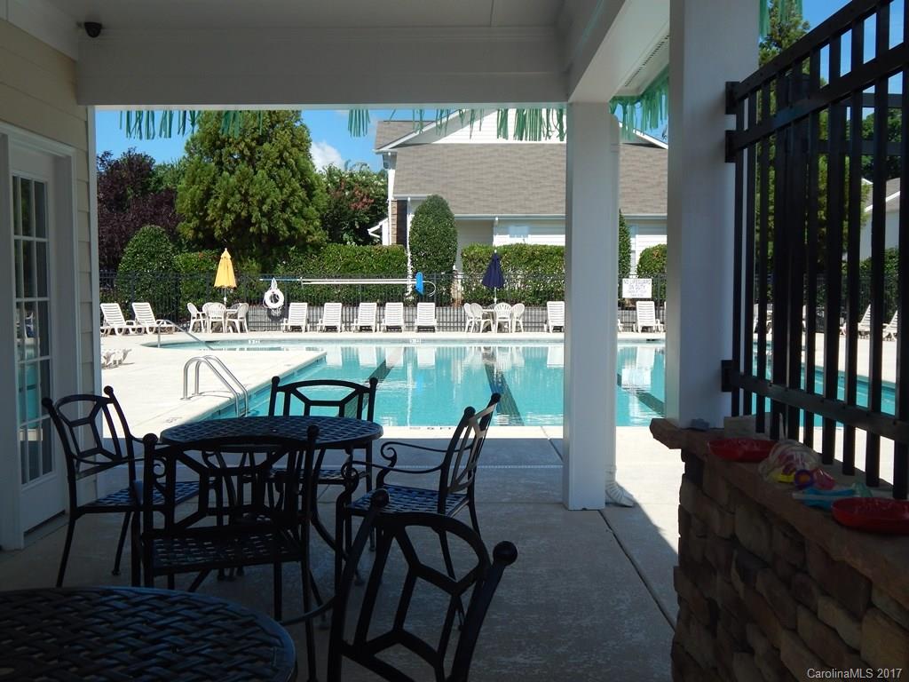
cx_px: 454
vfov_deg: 37.7
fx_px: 998
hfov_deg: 49.0
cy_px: 341
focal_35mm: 38
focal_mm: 6.8
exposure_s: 1/400
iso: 125
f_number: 6.9
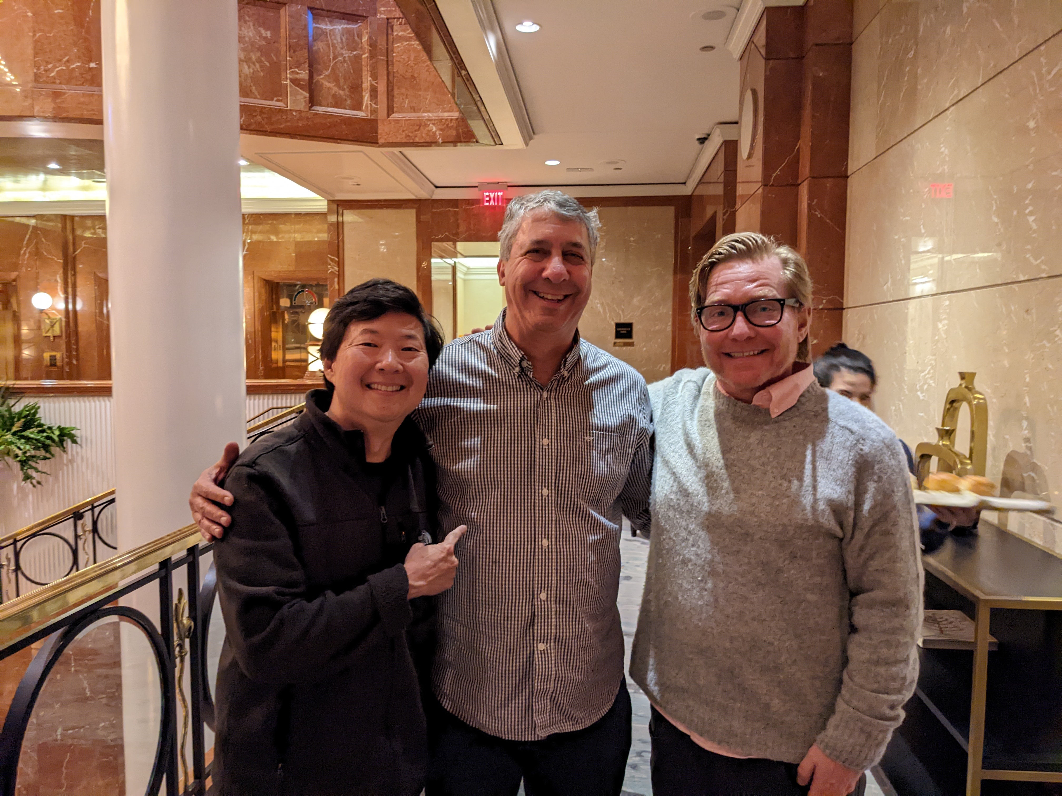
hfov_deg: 65.3
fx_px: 828
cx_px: 531
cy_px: 398
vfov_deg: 51.4
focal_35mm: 27
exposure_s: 1/24
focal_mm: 4.38
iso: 531
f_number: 1.73
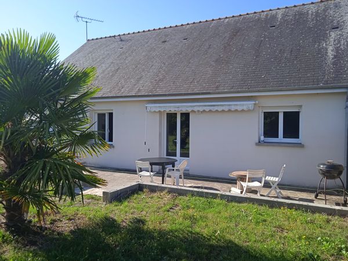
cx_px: 174
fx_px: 281
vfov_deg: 49.7
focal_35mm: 28
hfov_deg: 63.4
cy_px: 130
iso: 100
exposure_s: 1/591
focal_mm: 3.43
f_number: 2.2
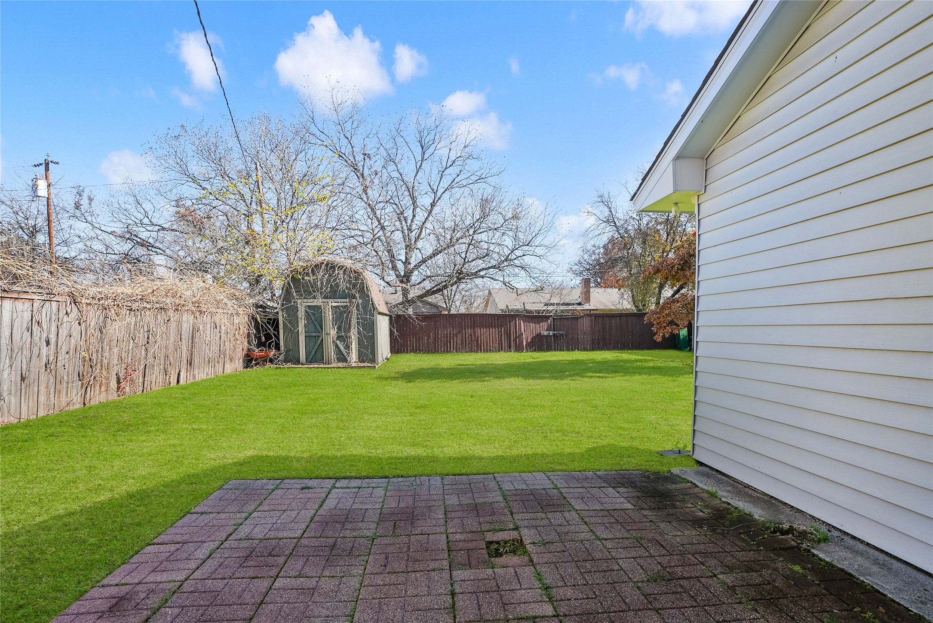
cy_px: 312
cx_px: 466
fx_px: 415
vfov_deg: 73.8
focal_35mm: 16
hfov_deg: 96.7
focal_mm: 16
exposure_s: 1/125
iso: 80
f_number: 7.1
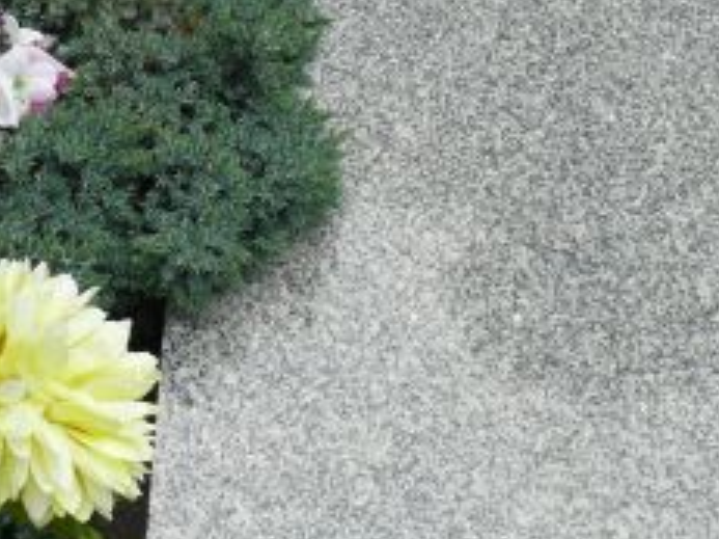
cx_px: 193
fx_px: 2014
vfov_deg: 15.0
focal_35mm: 97
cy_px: 25
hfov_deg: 20.1
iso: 100
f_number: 4
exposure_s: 1/160
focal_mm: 7.4
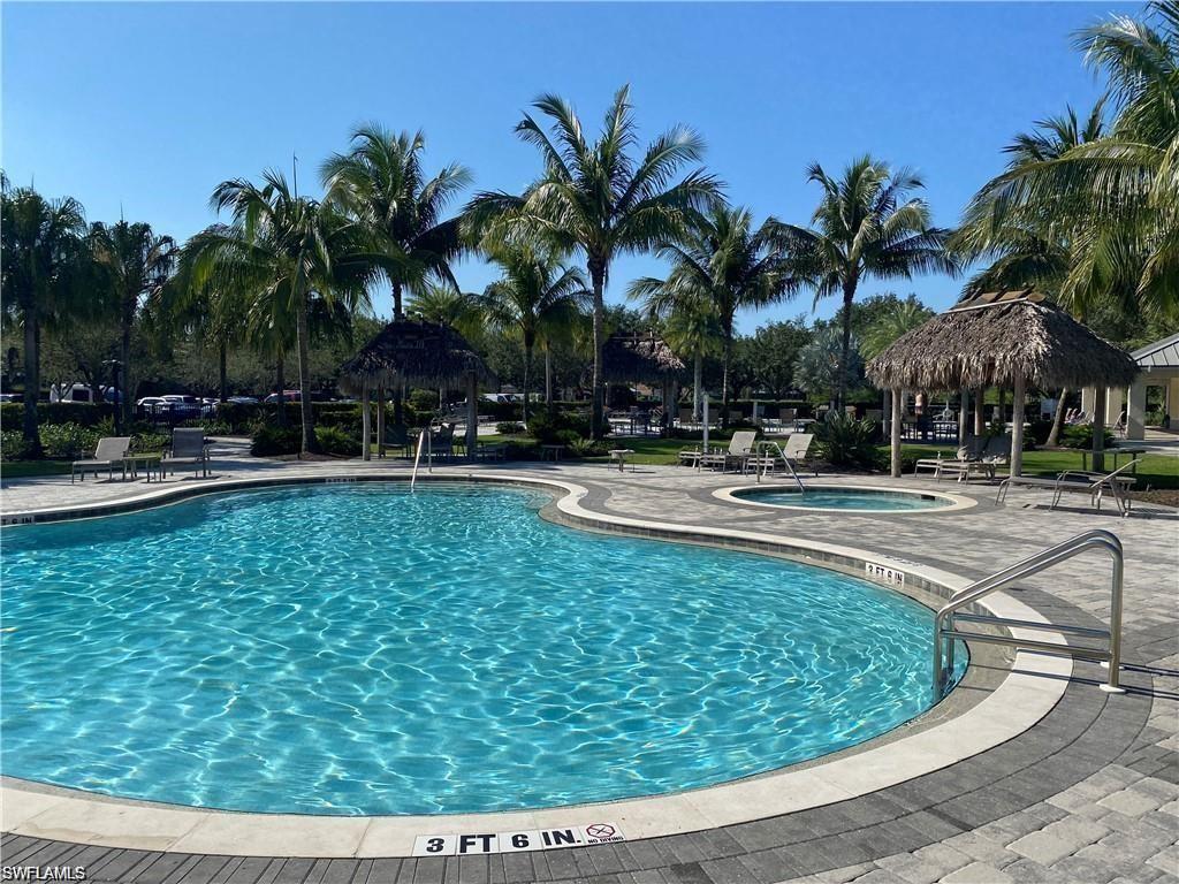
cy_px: 442
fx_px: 886
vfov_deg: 53.1
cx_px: 590
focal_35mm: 26
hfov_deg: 67.3
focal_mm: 4.25
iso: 32
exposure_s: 1/3984
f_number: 1.8
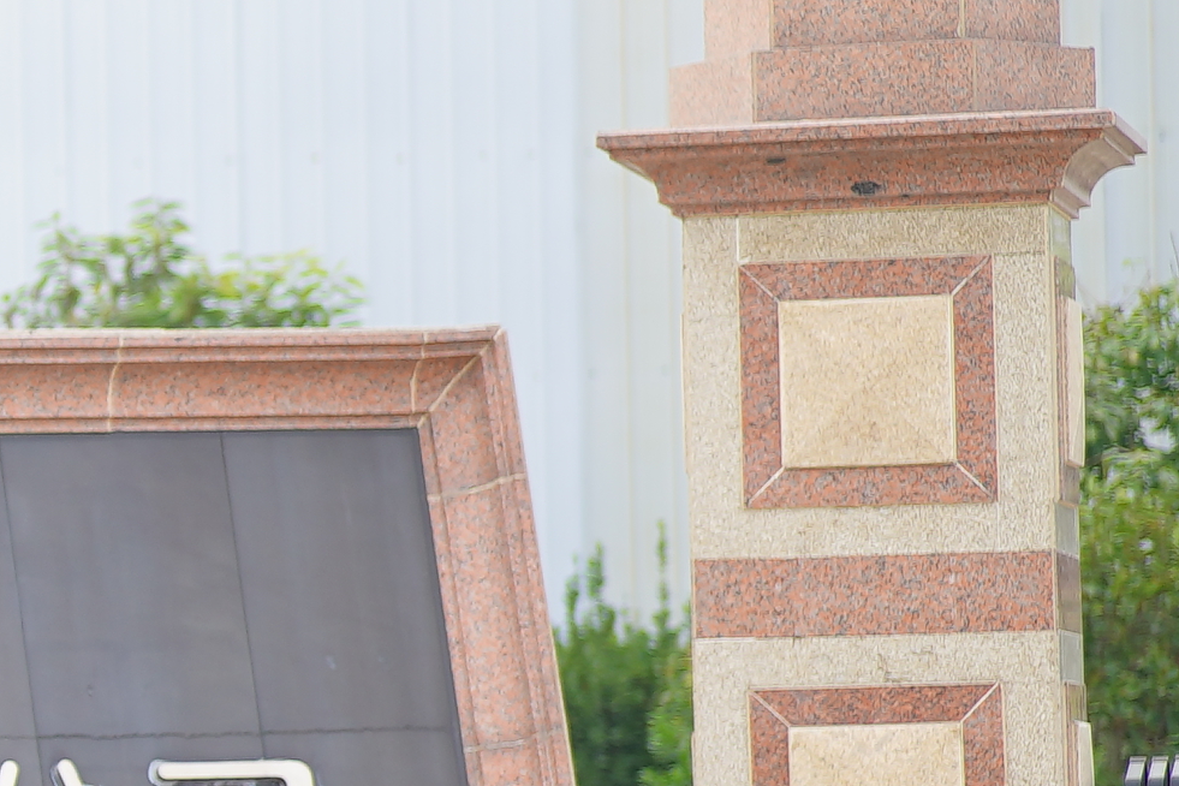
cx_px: -1181
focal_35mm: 341
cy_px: 633
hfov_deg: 5.9
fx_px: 11167
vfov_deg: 4.0
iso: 100
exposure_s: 1/640
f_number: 2
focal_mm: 85
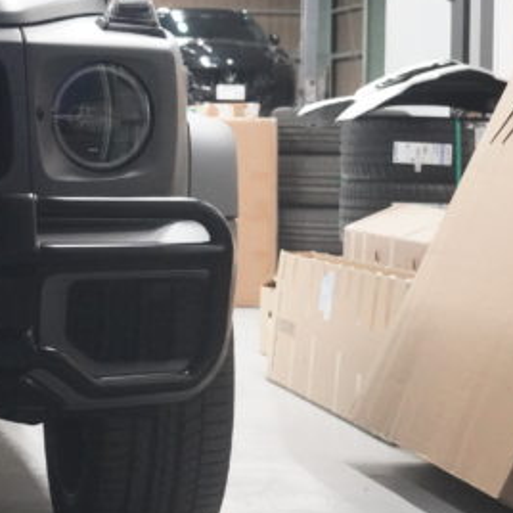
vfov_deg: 12.2
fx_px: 2398
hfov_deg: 11.8
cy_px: 106
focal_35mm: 143
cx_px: -197
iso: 12800
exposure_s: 1/100
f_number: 5.6
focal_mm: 44
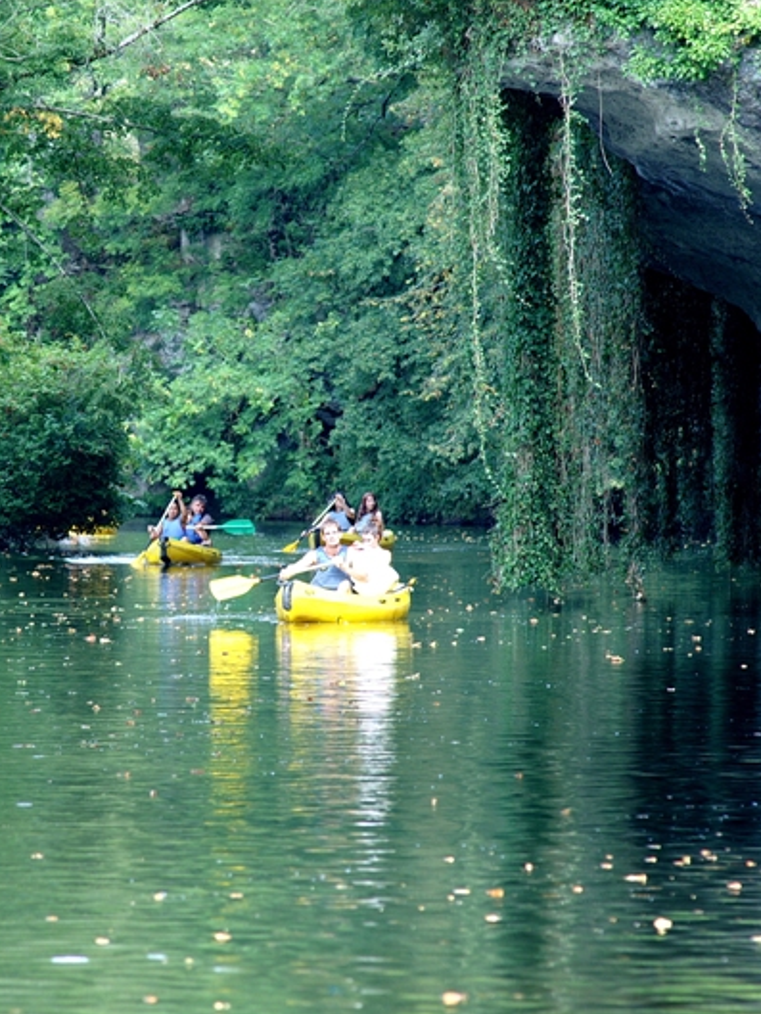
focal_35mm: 436
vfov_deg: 4.5
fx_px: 12775
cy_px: 506
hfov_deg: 3.4
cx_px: 190
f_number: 5.6
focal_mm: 200
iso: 100
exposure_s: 1/50
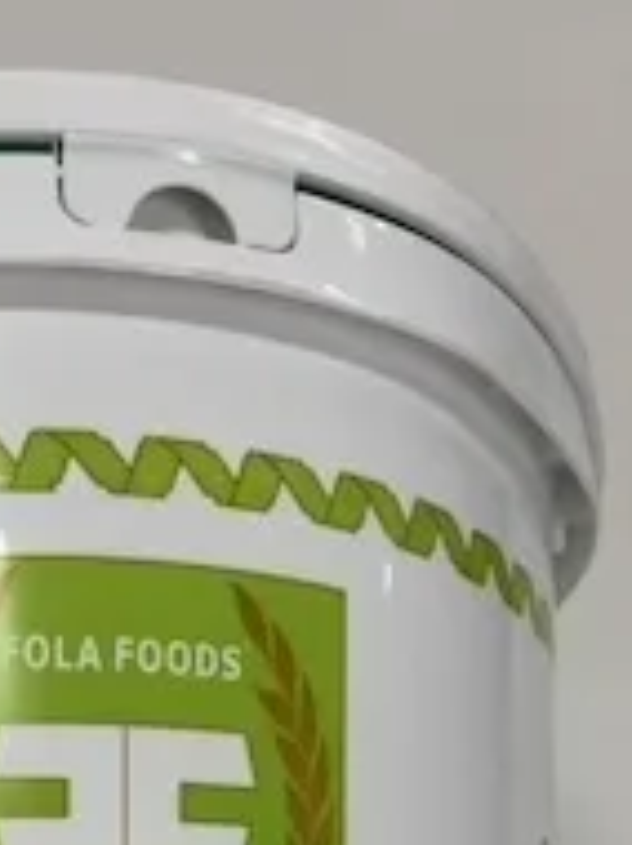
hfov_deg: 21.8
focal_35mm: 64
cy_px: 998
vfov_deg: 27.0
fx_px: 1561
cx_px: -49
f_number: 1.6
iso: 80
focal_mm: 5.96
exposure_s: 1/50
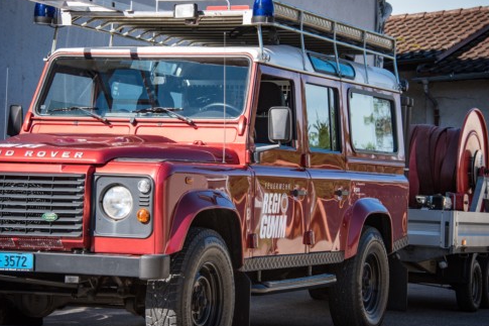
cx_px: 246
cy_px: 168
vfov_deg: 11.7
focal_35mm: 117
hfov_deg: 17.5
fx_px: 1589
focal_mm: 105
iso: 1600
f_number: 13
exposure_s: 1/640
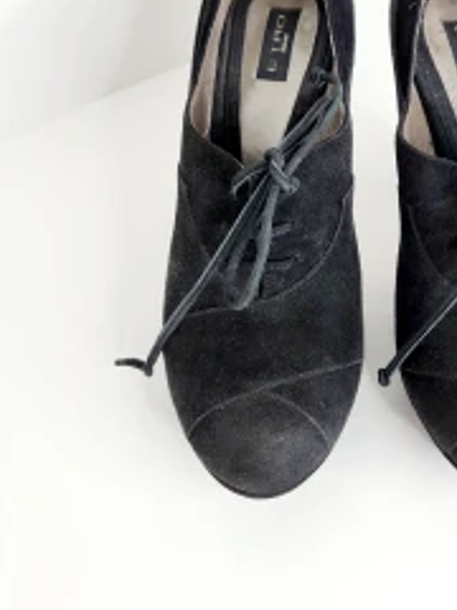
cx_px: 363
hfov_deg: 34.9
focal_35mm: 40
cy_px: 188
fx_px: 704
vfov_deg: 45.8
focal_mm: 6.7
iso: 320
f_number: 1.8
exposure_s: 1/120
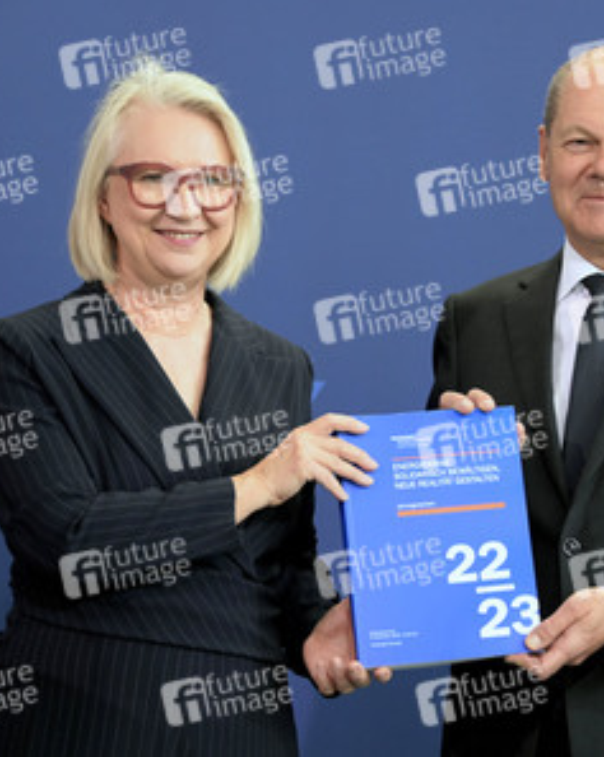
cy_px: 377
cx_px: 414
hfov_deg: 8.9
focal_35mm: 174
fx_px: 3894
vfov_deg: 11.1
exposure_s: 1/400
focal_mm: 122
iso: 8000
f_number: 5.6
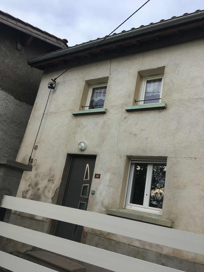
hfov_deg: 48.2
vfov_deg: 61.7
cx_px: 102
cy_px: 136
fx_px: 228
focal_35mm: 29
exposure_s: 1/739
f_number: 2.2
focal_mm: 4.15
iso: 25
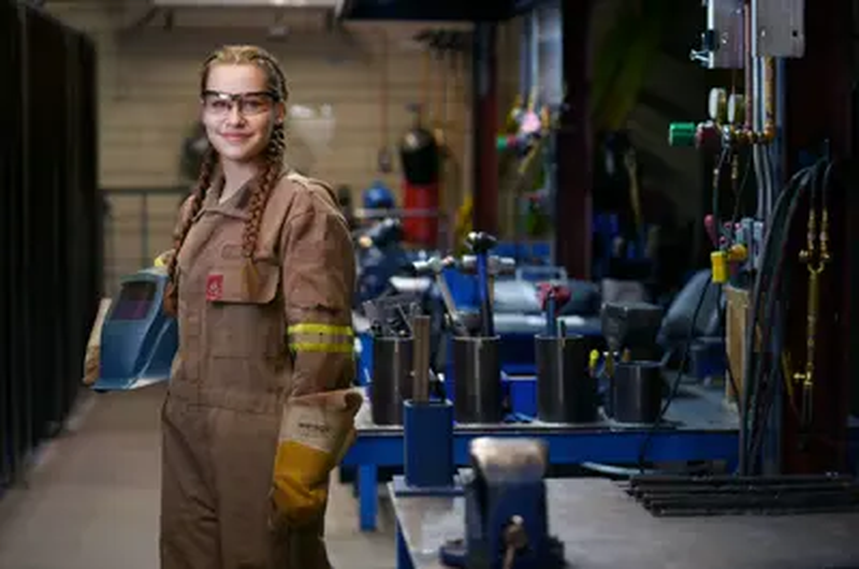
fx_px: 1762
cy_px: 284
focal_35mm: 74
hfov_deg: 27.4
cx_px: 430
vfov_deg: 18.3
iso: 320
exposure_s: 1/80
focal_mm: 74
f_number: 2.8
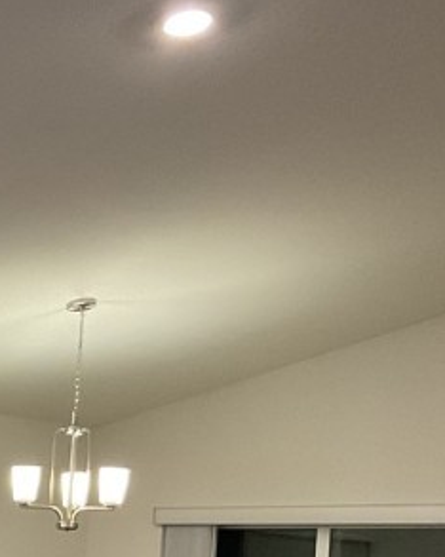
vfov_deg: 18.7
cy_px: 589
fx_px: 1632
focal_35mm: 99
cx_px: -508
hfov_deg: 13.0
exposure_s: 1/60
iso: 80
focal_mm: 3
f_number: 1.8
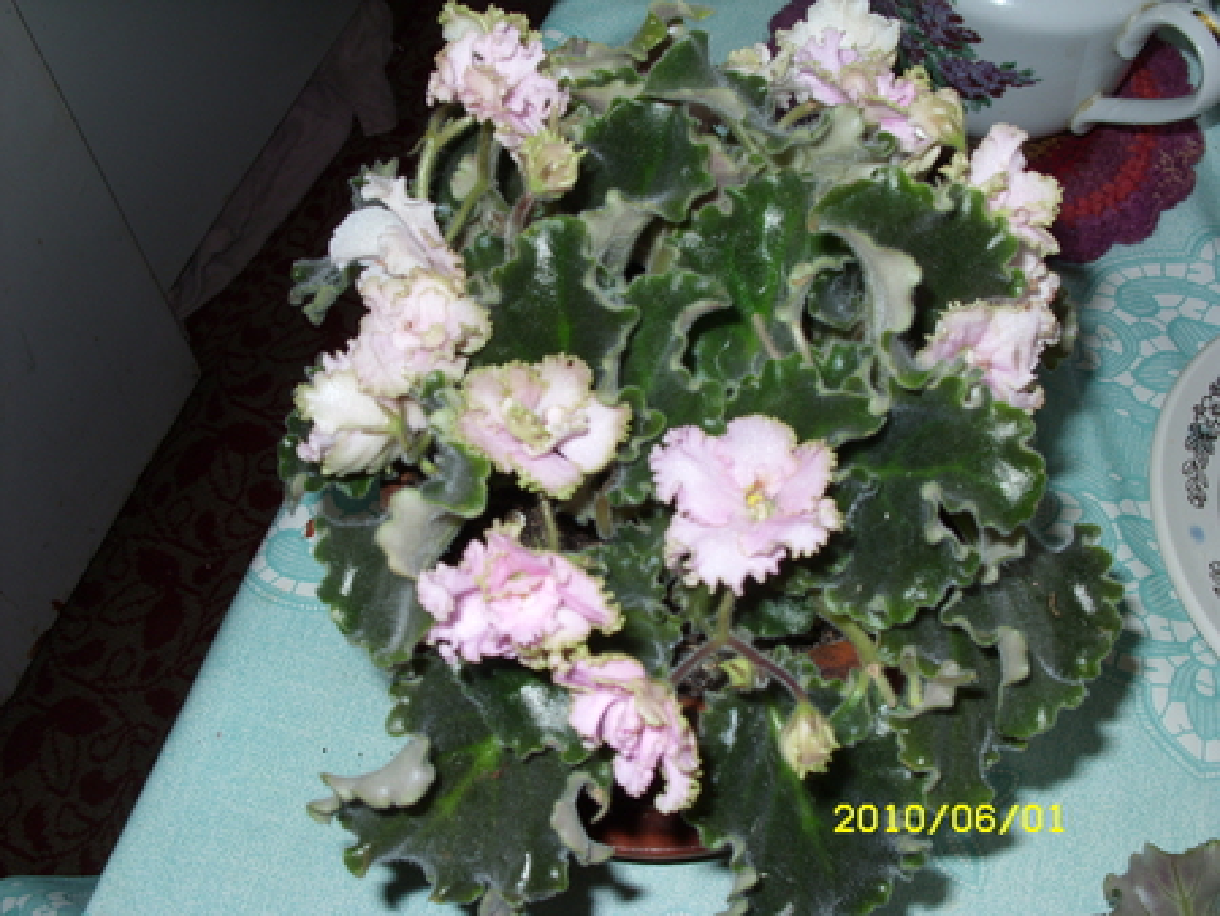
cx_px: 610
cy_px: 458
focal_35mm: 38
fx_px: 1340
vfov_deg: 37.8
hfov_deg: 49.0
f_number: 4.9
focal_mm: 6.3
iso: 50
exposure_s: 1/30
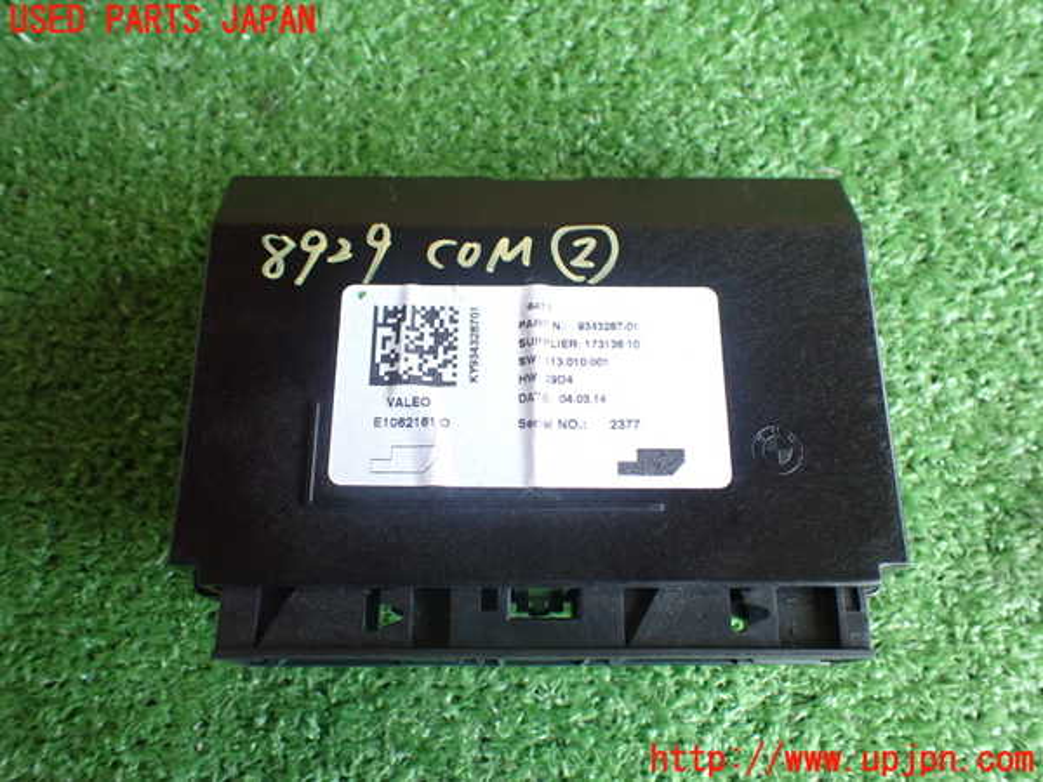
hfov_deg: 60.0
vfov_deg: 46.8
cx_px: 522
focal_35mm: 30
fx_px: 904
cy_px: 391
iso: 800
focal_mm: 5.4
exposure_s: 1/100
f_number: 2.3
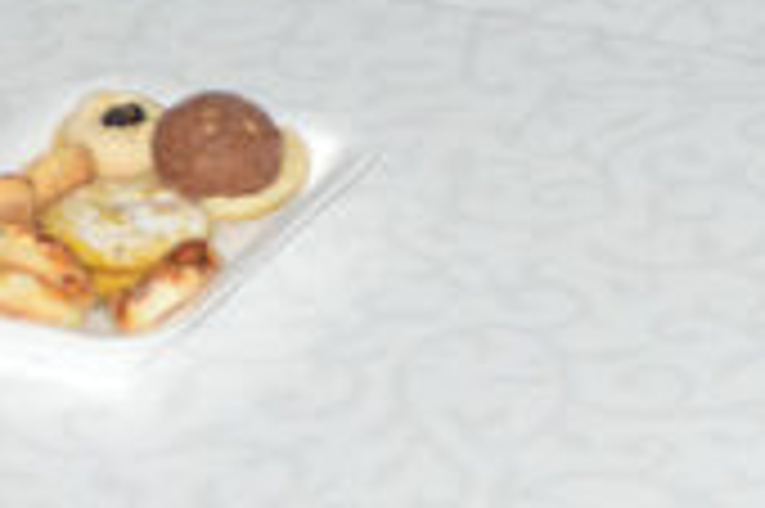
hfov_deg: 8.6
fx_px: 5048
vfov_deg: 5.2
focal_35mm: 238
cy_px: -1387
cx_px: 891
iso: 450
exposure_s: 1/60
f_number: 3.8
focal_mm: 21
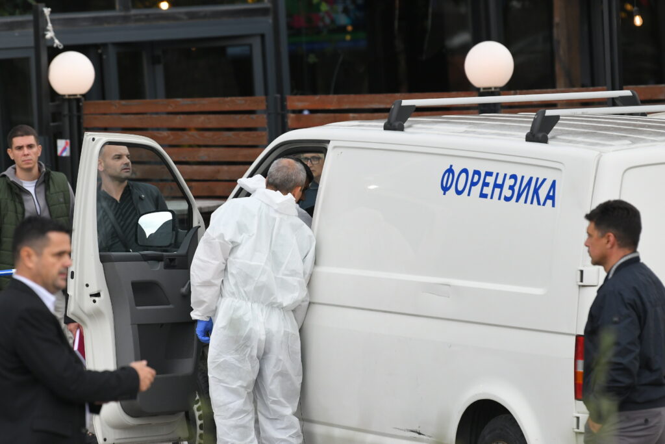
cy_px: 222
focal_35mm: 300
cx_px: 332
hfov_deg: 6.9
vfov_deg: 4.6
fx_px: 5542
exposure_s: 1/640
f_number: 4
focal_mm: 200
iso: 800
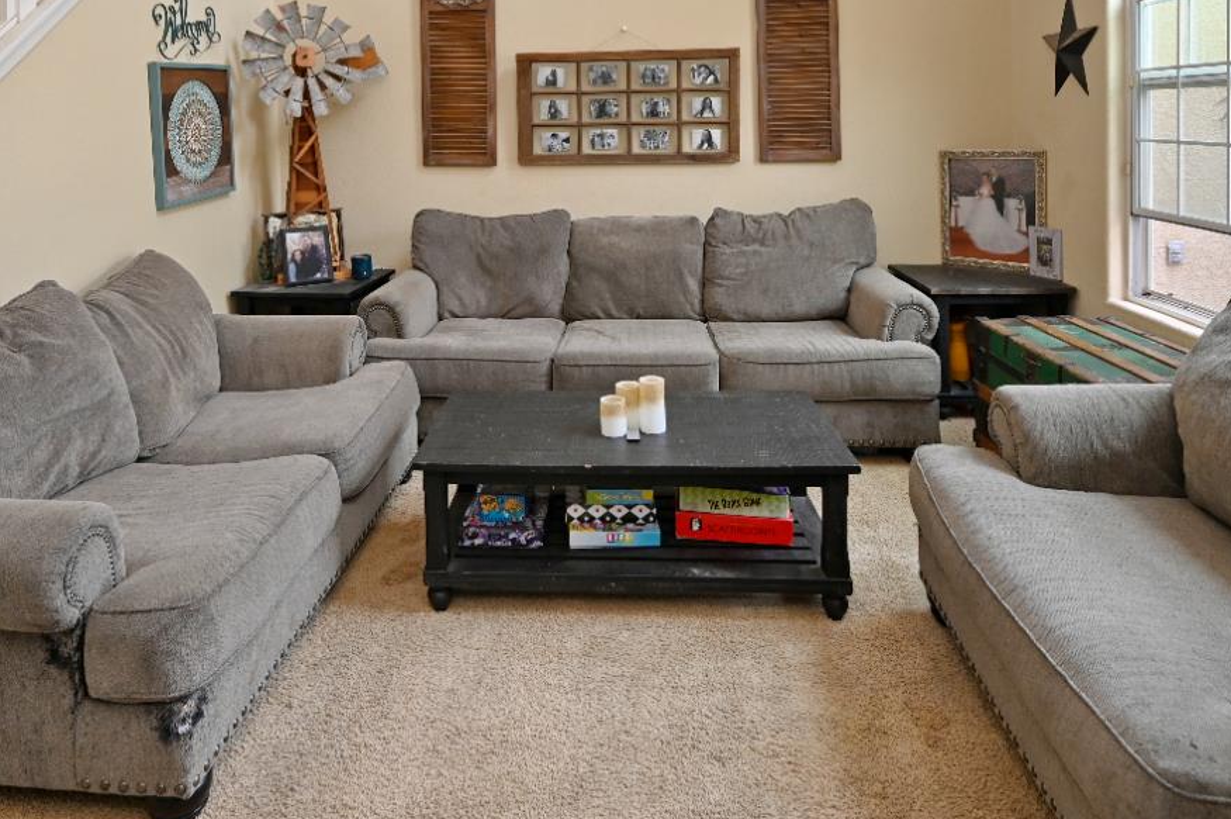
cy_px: 136
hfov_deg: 73.5
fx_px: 820
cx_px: 536
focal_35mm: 24
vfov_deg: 49.2
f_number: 4
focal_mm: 14
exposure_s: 1/60
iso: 360
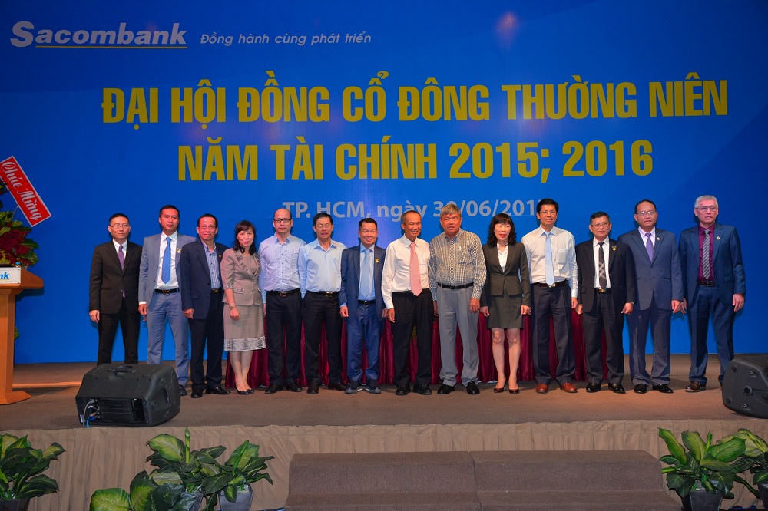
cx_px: 384
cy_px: 256
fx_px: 746
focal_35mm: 35
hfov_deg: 54.5
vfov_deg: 37.8
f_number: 6.3
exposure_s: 1/125
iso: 1600
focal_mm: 35
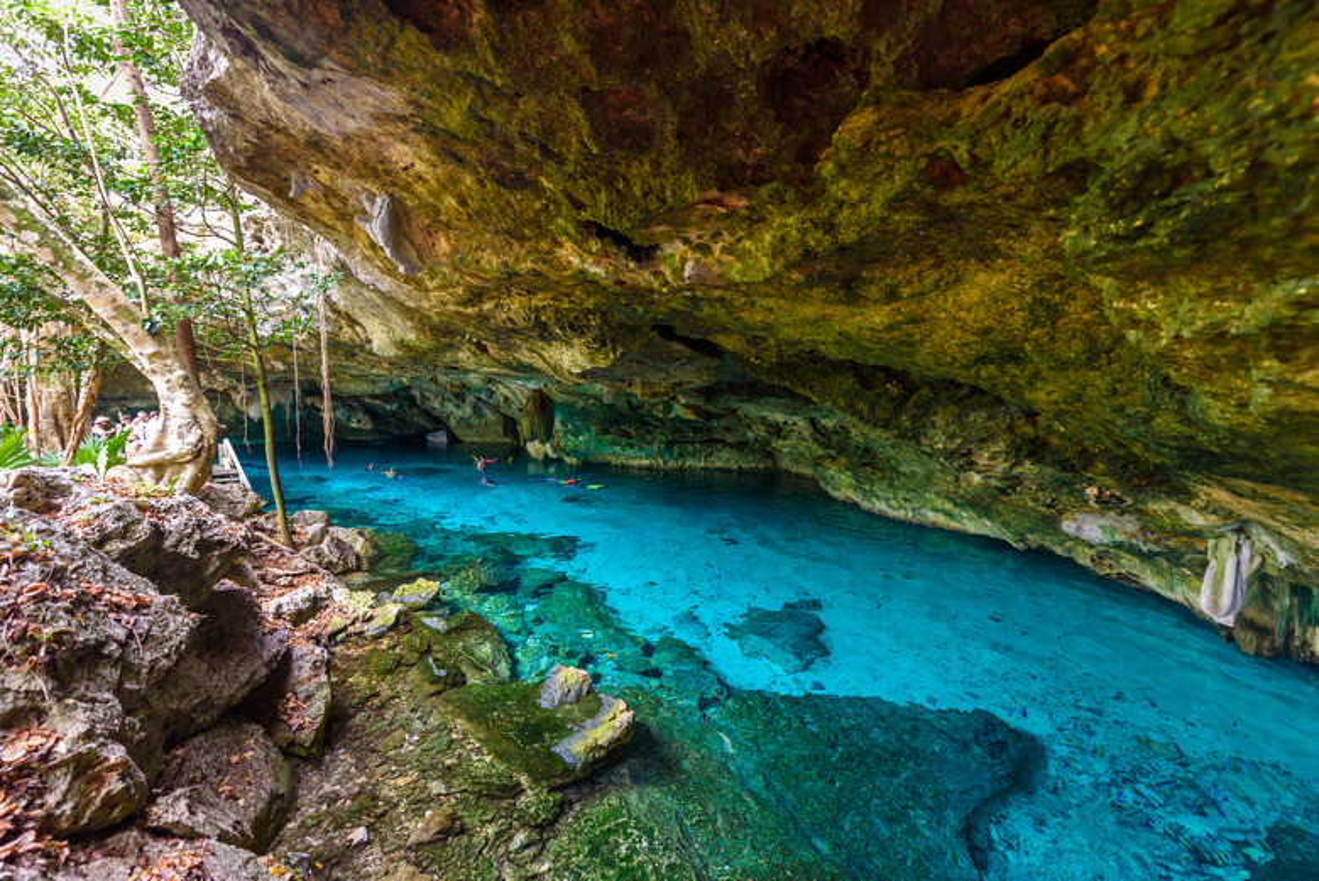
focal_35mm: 14
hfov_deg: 104.2
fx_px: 513
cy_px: 440
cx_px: 660
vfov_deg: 81.3
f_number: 2.8
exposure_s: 1/80
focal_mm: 14
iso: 800
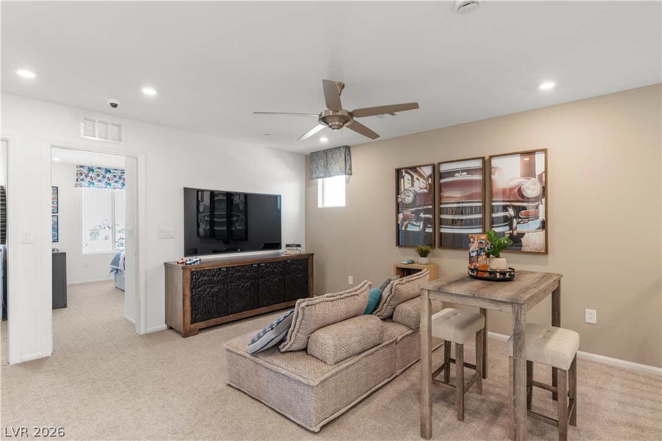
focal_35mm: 17
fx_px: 313
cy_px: 220
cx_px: 331
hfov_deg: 93.3
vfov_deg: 70.4
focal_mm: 17
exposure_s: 1/2
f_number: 8
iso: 200
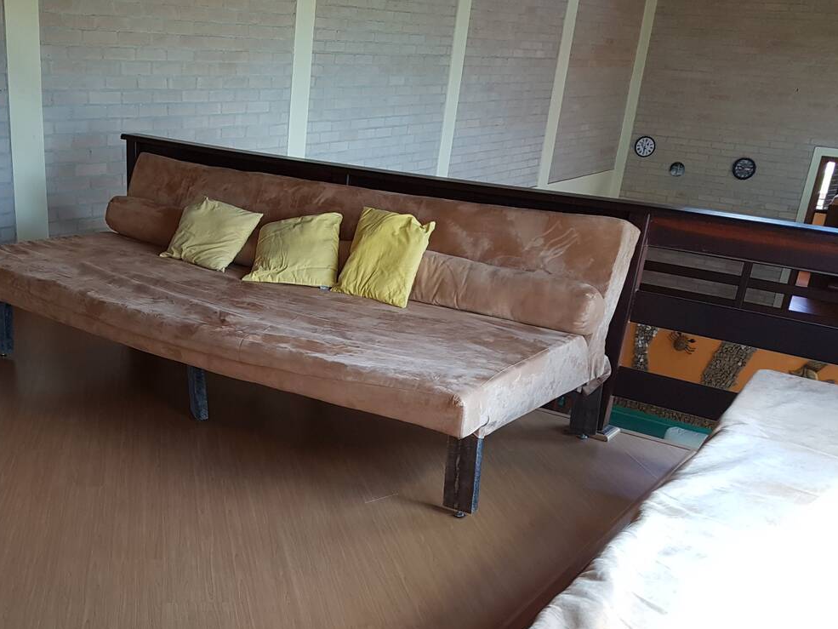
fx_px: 920
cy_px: 432
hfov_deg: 47.6
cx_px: 236
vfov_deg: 37.2
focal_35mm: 38
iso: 80
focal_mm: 4.2
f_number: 1.7
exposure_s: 1/120
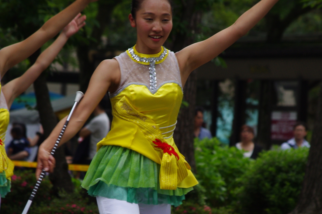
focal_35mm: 430
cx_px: 161
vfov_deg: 3.2
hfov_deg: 4.8
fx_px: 3846
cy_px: 168
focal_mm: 190
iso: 400
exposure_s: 1/250
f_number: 10
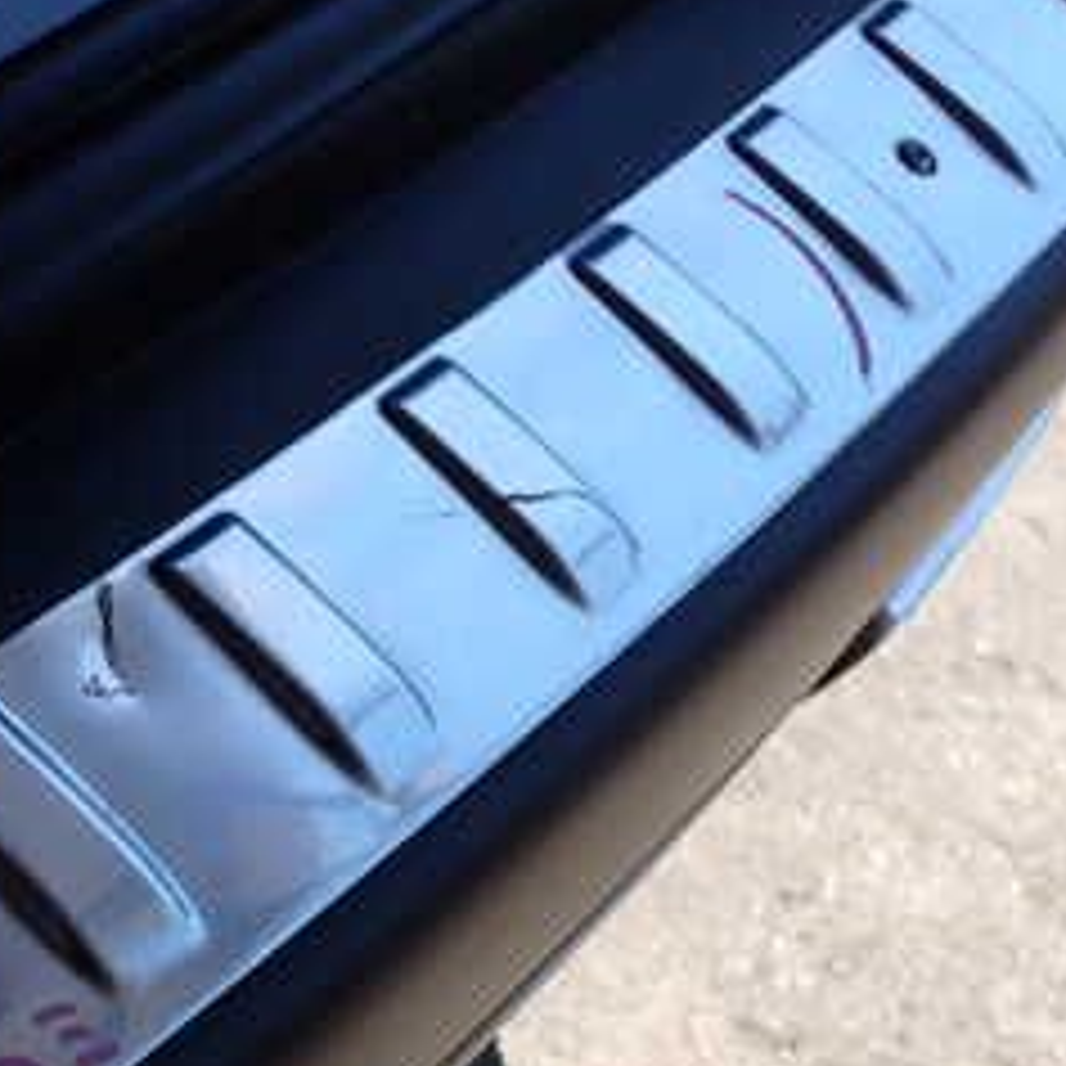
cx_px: 58
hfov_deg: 24.8
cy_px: 918
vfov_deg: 25.1
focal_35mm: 67
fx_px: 2334
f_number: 3.2
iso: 100
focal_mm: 5.4
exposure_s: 1/500
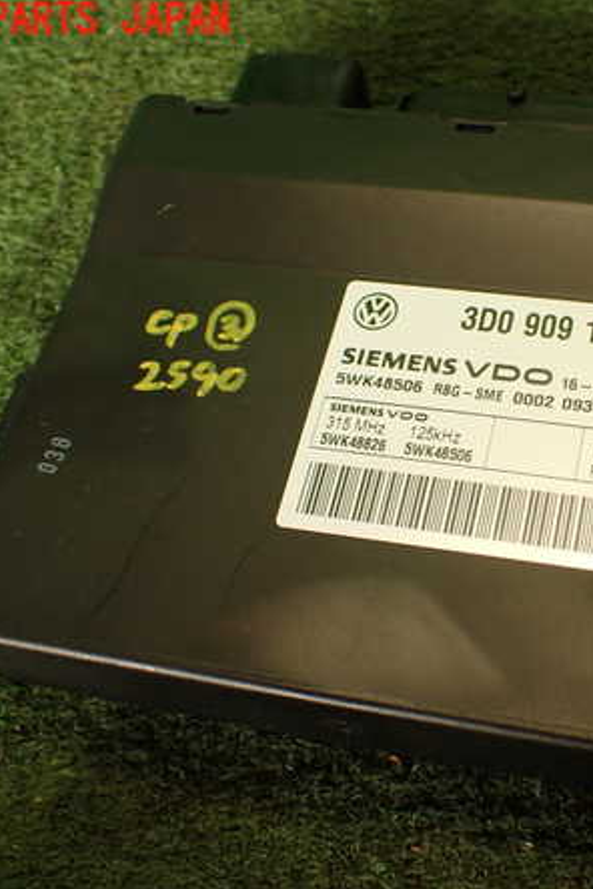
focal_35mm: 45
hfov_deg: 29.3
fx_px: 1112
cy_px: 447
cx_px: 467
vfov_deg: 43.6
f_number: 2.4
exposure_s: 1/60
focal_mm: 5.79
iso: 200
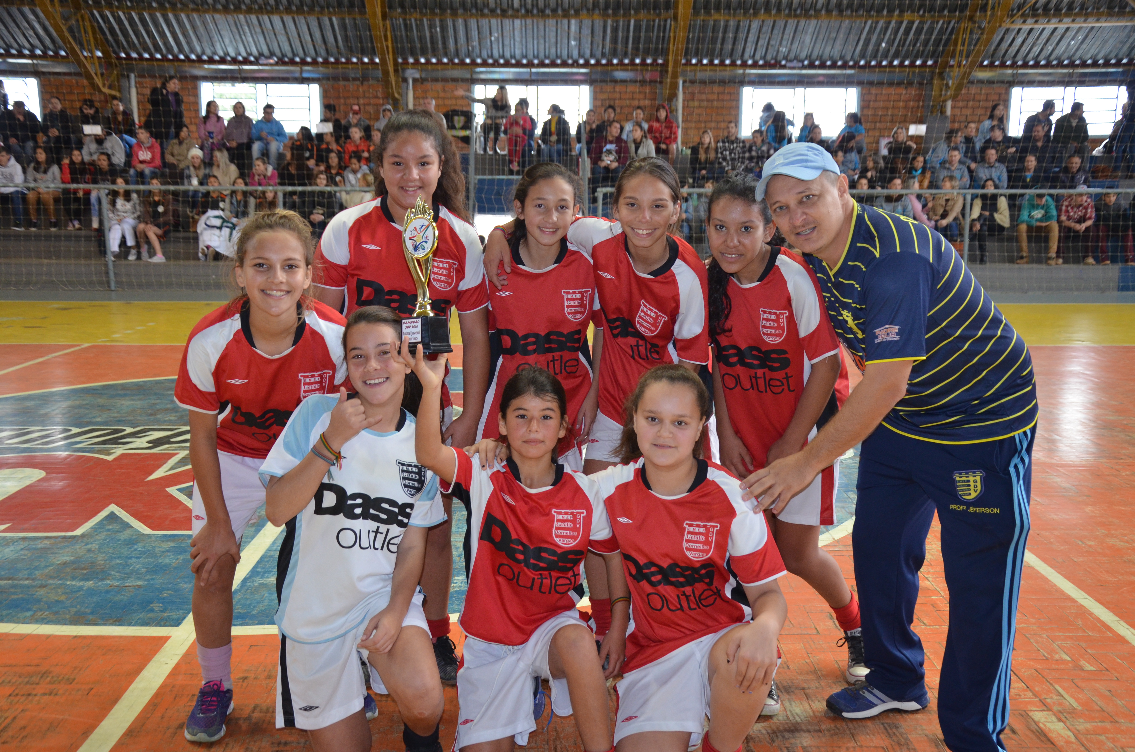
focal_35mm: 39
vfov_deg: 34.1
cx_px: 568
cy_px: 376
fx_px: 1227
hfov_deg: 49.6
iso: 720
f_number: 4
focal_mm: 26
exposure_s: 1/60
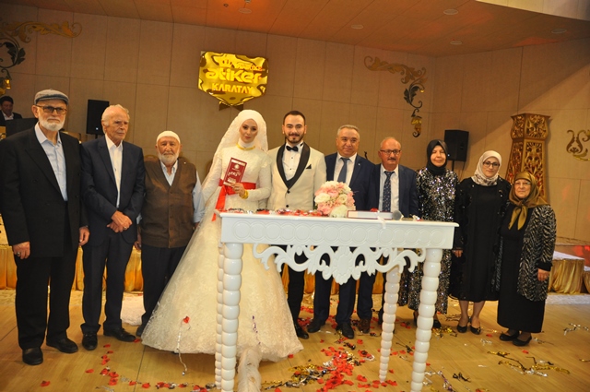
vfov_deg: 47.8
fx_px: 442
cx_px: 295
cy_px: 196
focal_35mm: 27
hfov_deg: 67.4
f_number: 3.5
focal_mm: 18
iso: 800
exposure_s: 1/60
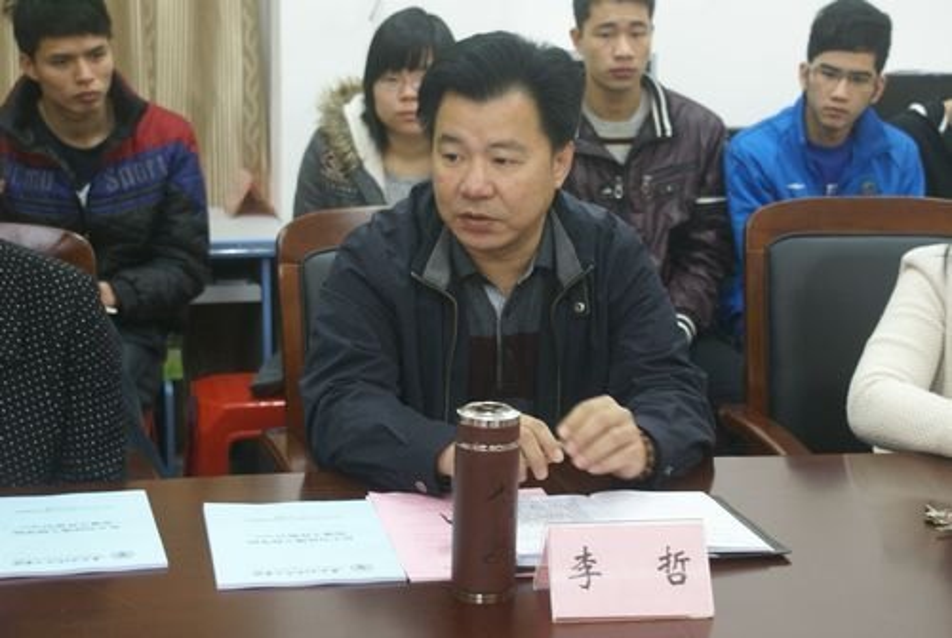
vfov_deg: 20.2
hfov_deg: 29.8
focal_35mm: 68
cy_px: 319
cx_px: 476
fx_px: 1788
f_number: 5.6
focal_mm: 45
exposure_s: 1/8
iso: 400
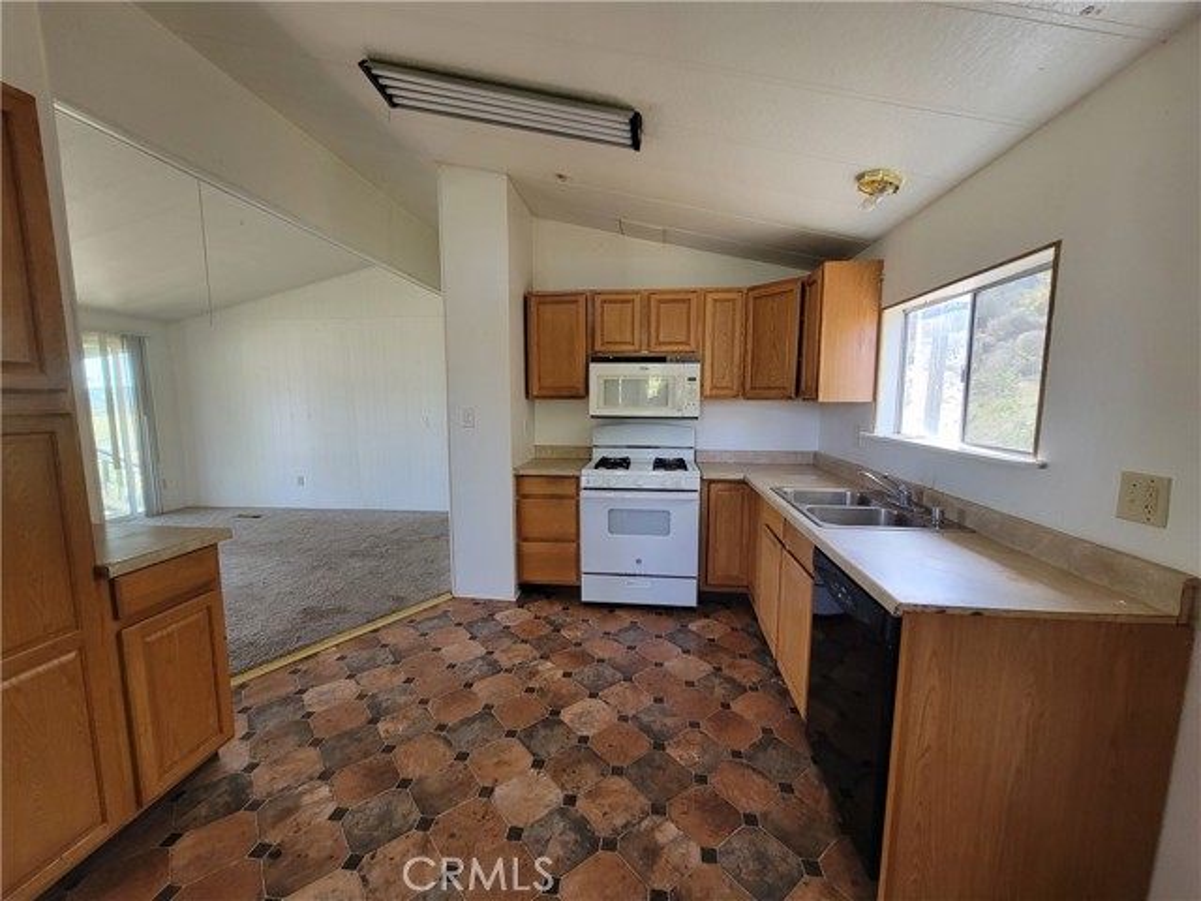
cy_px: 450
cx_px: 600
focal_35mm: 13
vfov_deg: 89.9
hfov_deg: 106.2
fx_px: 451
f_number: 2.2
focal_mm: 2.2
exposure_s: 1/60
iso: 125
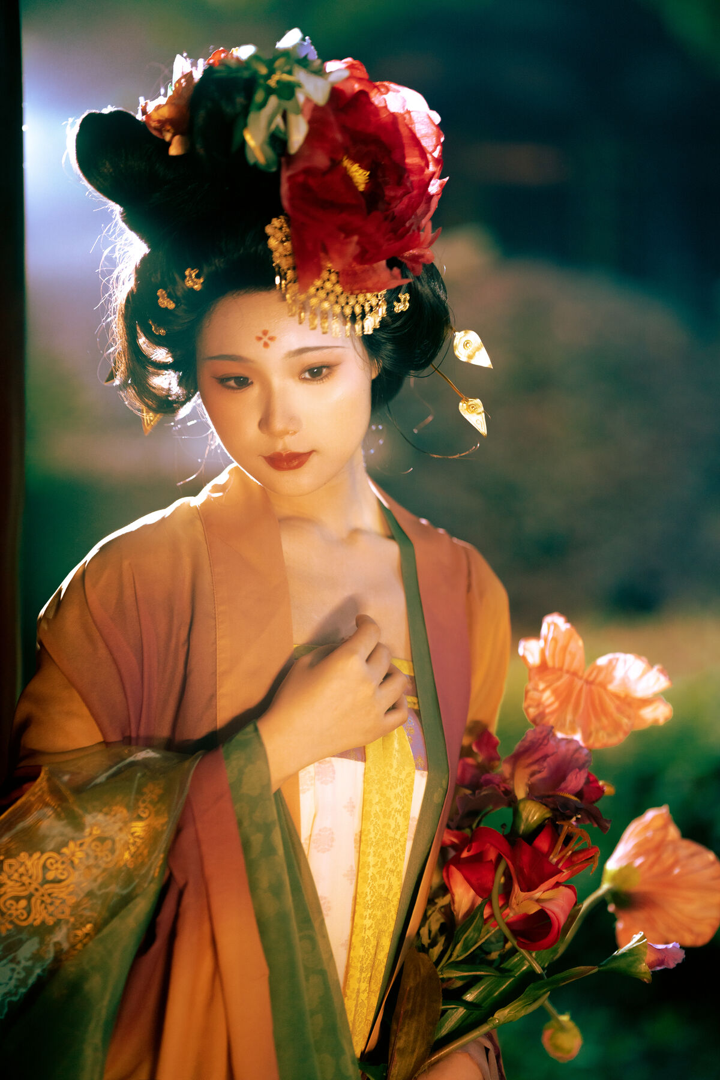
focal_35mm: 85
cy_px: 540
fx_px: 2550
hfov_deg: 16.1
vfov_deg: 23.9
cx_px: 360
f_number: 1.4
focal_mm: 85
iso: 1250
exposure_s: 1/500
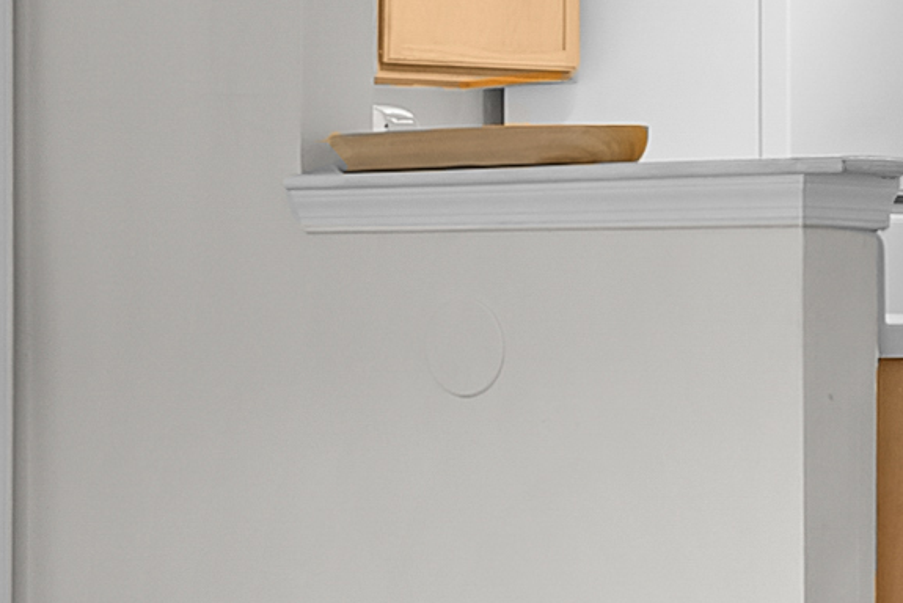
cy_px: 295
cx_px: -567
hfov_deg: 15.6
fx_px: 2961
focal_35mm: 118
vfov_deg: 11.6
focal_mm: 16
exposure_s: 1/4
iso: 320
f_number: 7.1
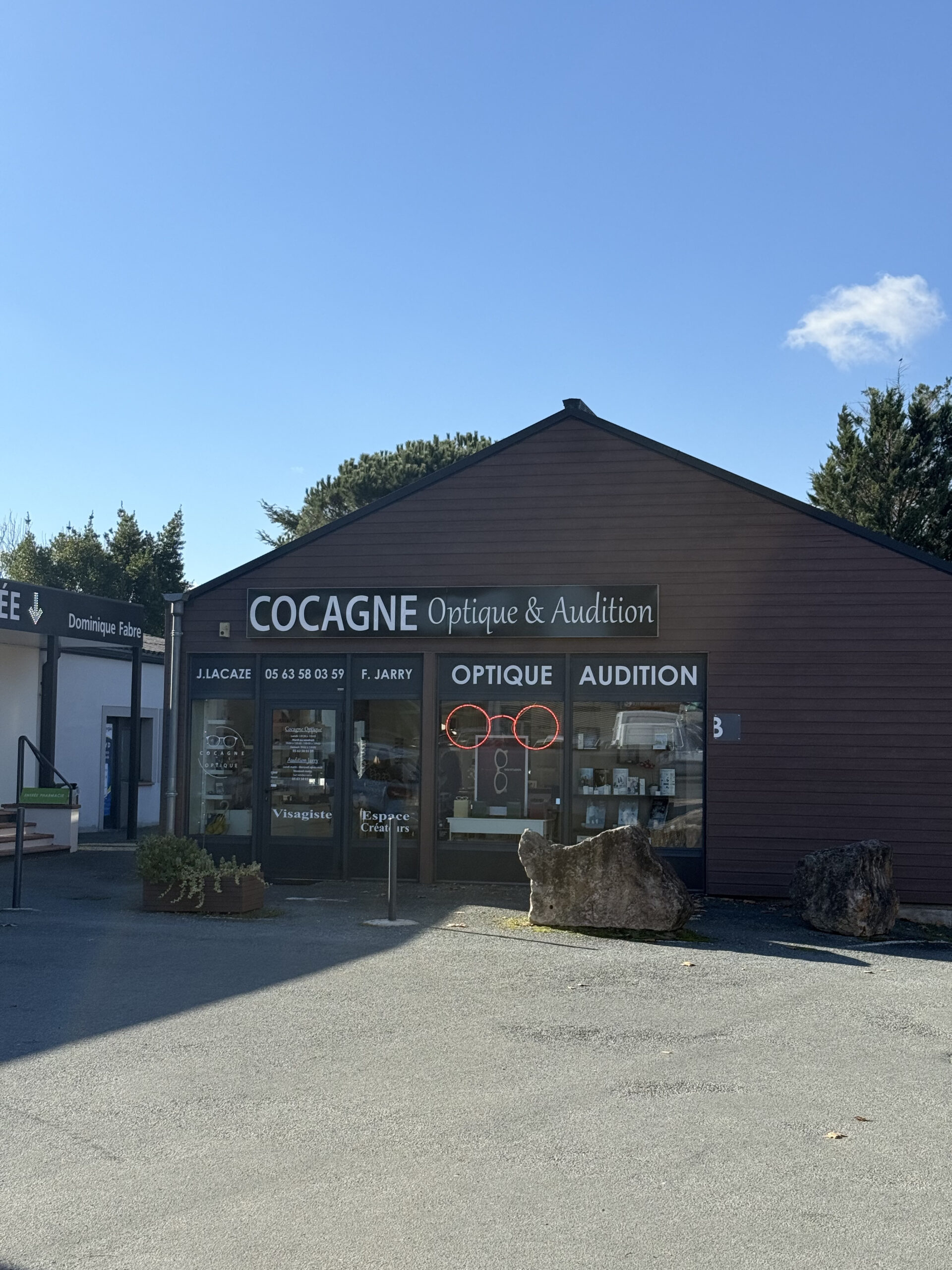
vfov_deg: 39.7
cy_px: 635
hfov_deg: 30.3
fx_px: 1760
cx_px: 476
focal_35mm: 48
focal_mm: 6.76
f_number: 1.78
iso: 64
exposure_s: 1/4587
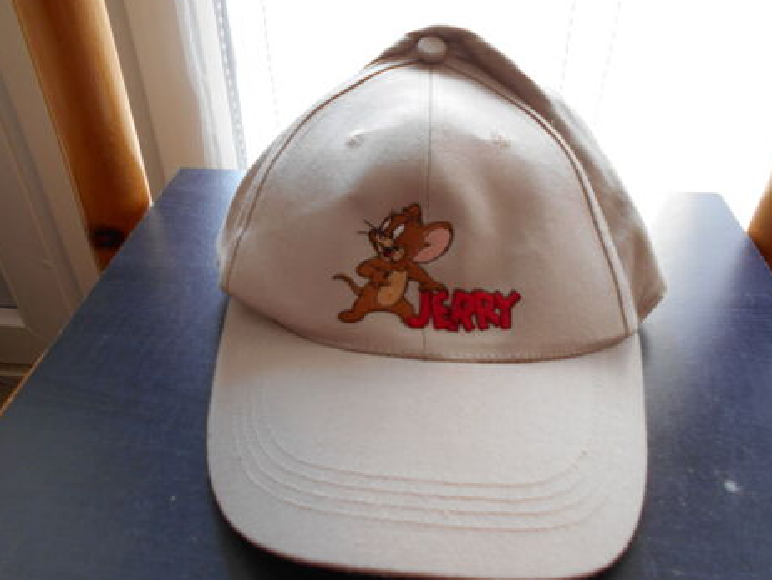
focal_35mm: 27
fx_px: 602
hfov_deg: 65.3
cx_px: 391
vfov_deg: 51.4
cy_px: 289
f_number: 3.2
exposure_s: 1/30
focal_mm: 4.6
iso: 160
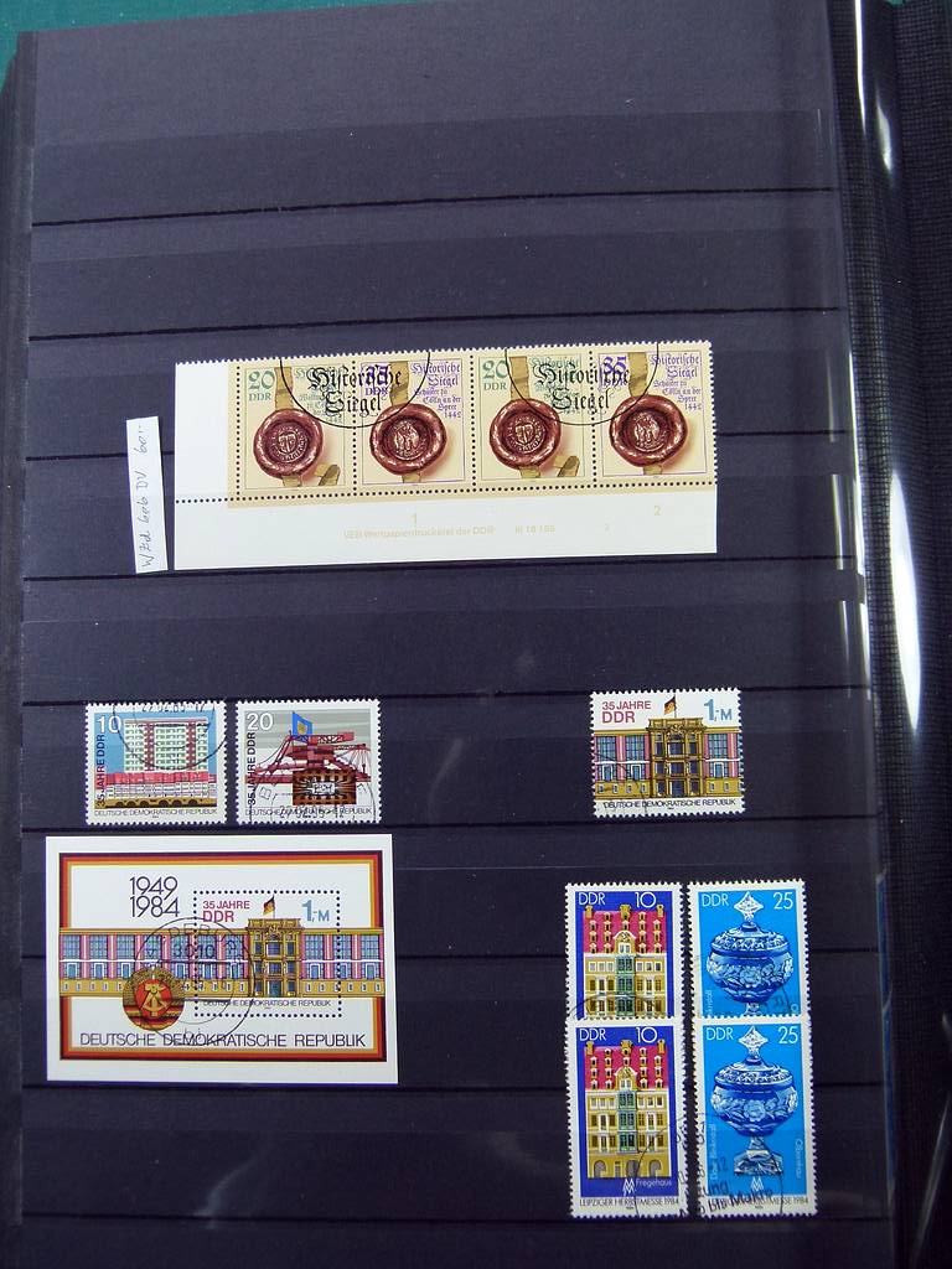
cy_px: 634
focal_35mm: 34
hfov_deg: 41.8
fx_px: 1247
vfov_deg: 54.0
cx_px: 476
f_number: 3
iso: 100
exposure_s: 1/60
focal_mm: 6.2
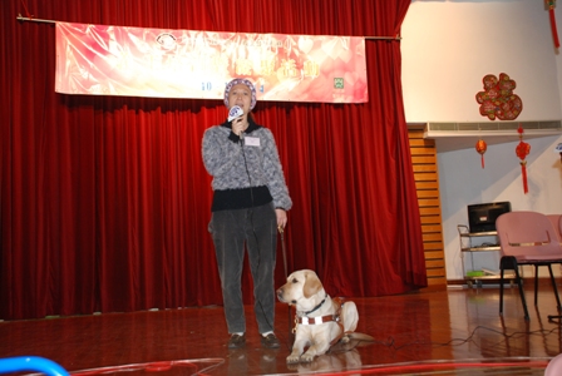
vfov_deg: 34.3
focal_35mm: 39
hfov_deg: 49.5
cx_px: 281
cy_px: 188
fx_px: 610
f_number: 4.5
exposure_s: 1/40
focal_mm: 26
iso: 400
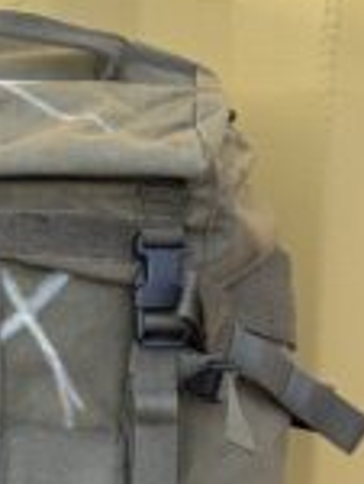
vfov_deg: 15.2
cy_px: 416
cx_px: 35
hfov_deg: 11.5
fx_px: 1790
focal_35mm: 128
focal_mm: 6.76
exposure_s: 1/706
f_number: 1.78
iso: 64
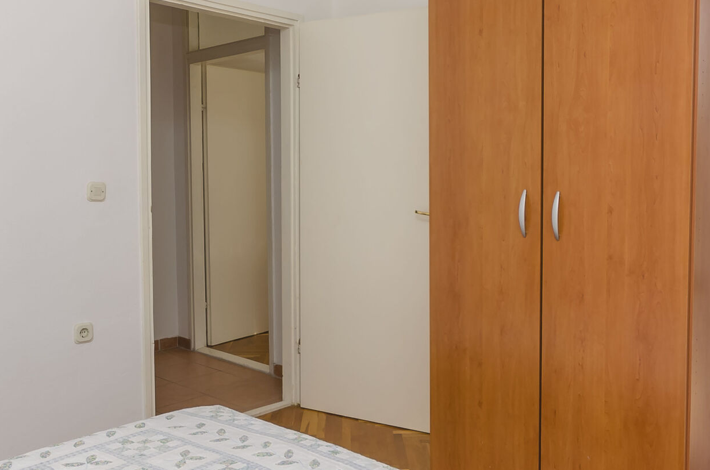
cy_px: 220
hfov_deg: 55.9
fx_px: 669
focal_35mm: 34
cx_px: 362
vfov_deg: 38.7
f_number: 9
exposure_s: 1/100
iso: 100
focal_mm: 10
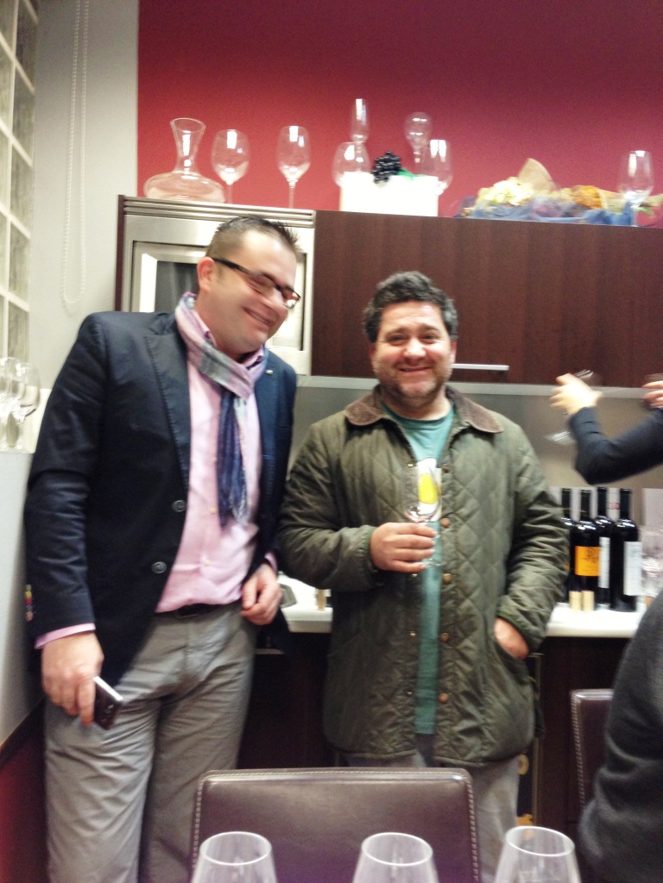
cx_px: 332
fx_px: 843
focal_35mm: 33
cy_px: 442
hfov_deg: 42.9
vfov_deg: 55.4
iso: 160
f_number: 2.4
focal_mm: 4.13
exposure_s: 1/20
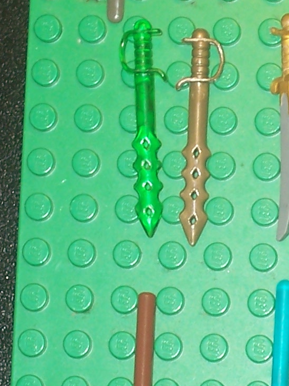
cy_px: 149
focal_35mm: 286
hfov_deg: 5.2
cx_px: 345
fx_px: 3186
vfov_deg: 6.9
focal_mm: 13.5
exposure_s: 1/90
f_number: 4.1
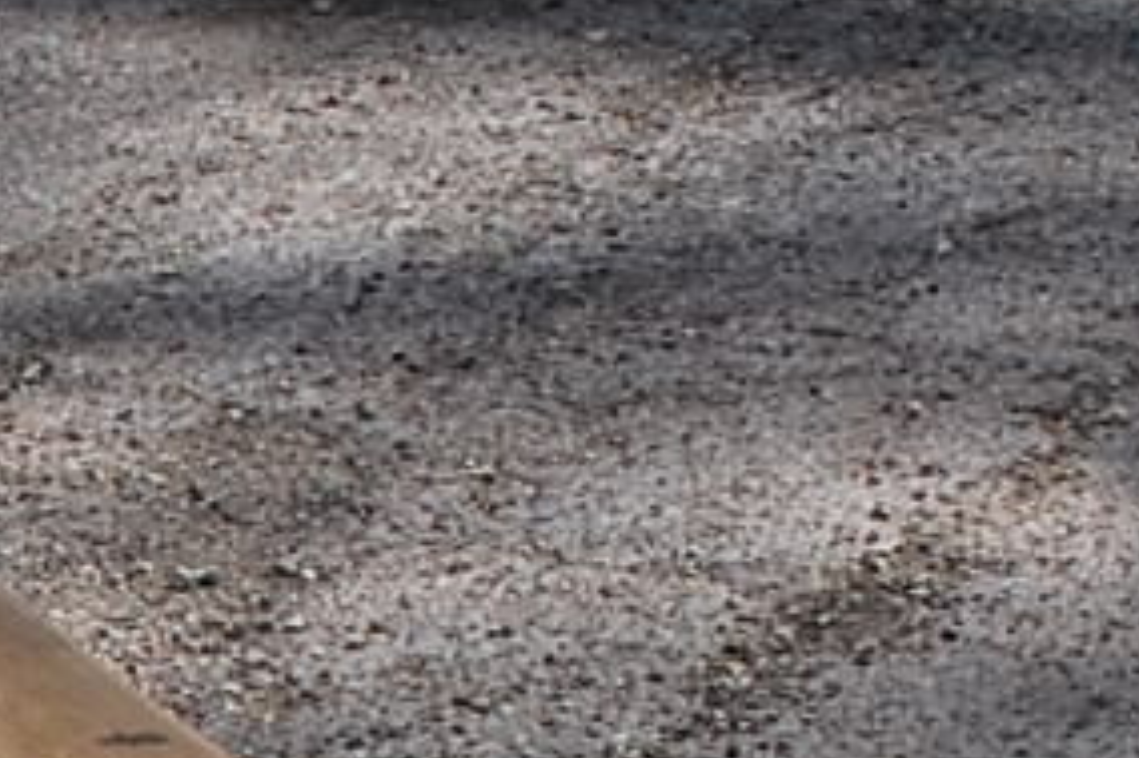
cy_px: 1428
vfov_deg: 5.5
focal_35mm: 246
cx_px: -955
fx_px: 7778
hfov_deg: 8.1
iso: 100
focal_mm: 24
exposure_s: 1/250
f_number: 8
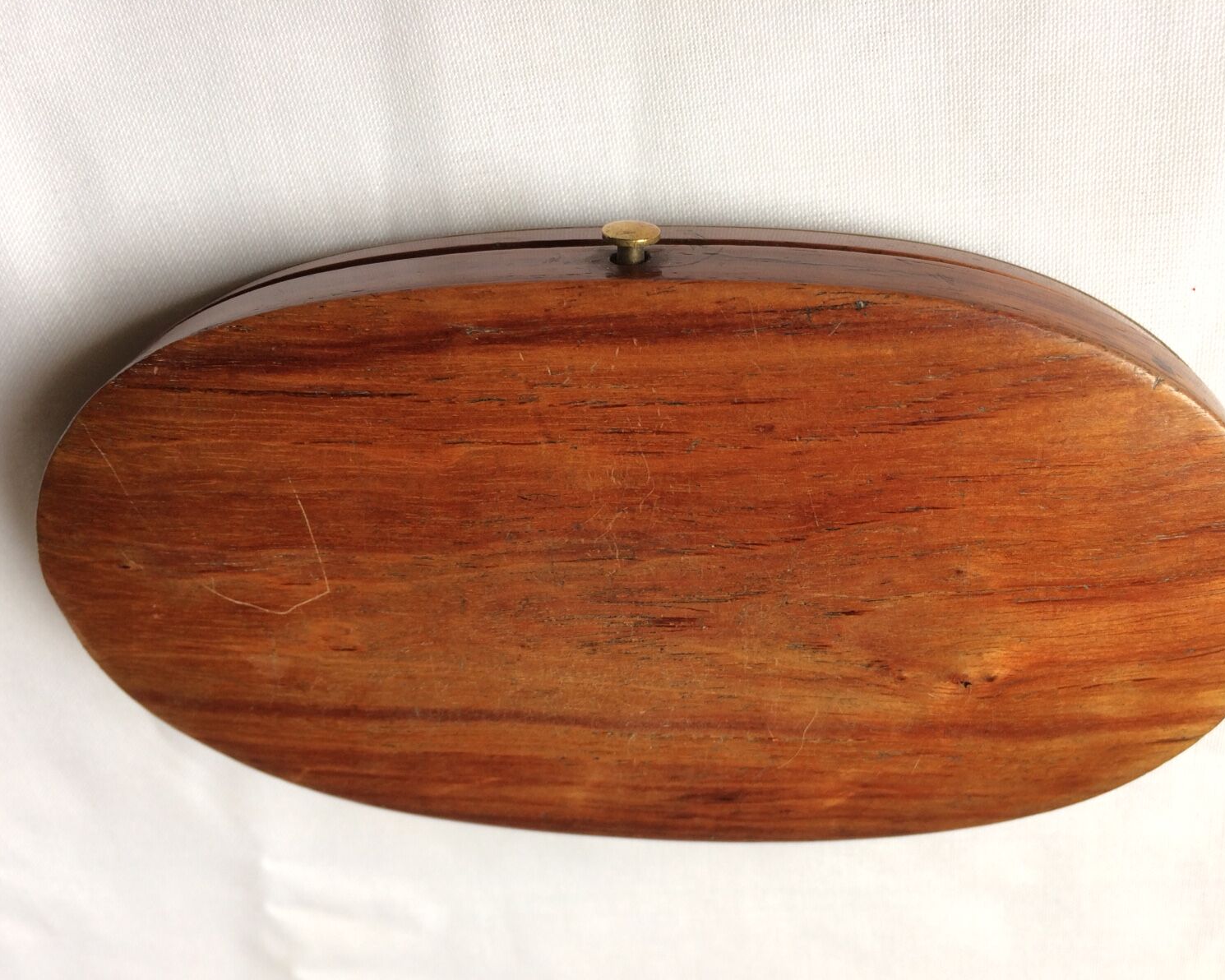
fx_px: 1124
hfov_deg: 57.1
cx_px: 656
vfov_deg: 47.1
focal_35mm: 31
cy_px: 497
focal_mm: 4.15
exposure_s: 1/33
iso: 50
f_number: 2.2
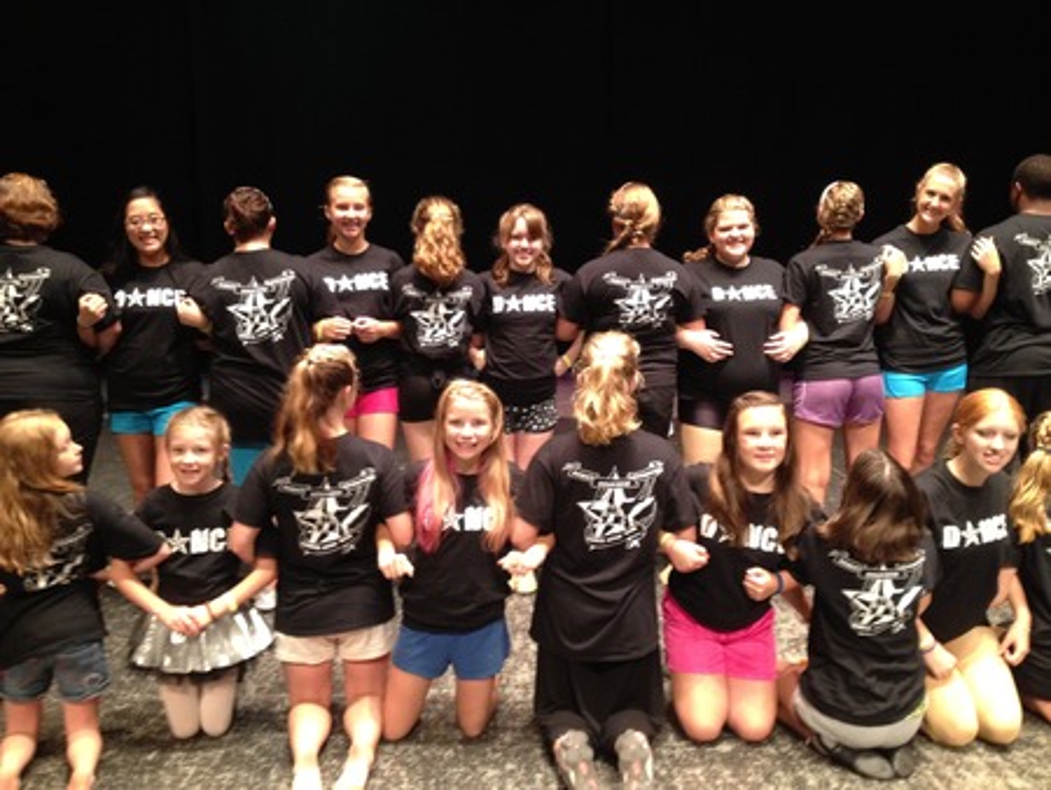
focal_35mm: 35
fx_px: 1063
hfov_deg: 52.6
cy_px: 395
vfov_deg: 40.7
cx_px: 526
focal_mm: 4.28
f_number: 2.4
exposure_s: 1/20
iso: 250
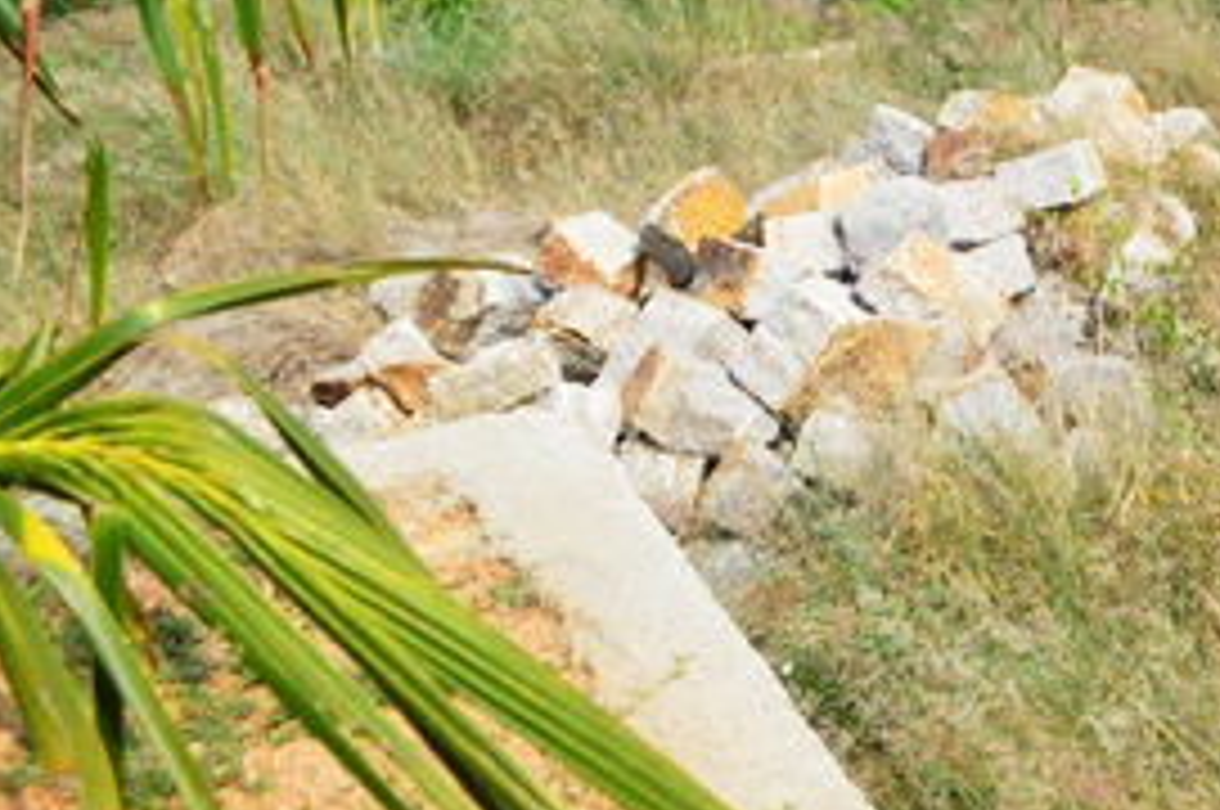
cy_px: -90
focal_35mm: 78
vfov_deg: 16.9
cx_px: 1396
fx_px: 2640
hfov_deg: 24.1
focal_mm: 22
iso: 100
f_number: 8
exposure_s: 1/250
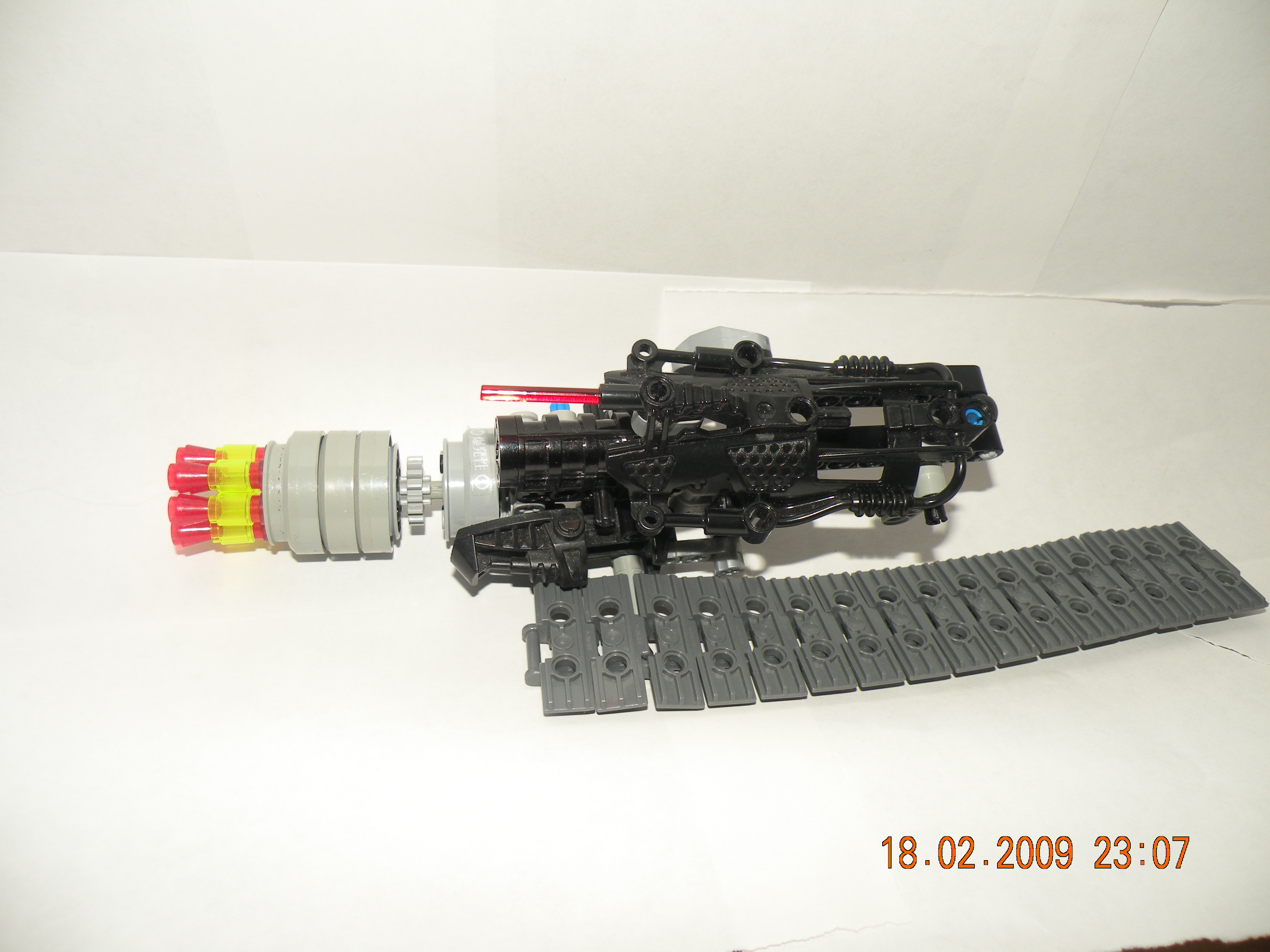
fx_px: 991
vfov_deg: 51.4
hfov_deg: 65.3
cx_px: 635
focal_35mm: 27
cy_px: 476
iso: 64
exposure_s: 1/60
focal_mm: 4.7
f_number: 2.8
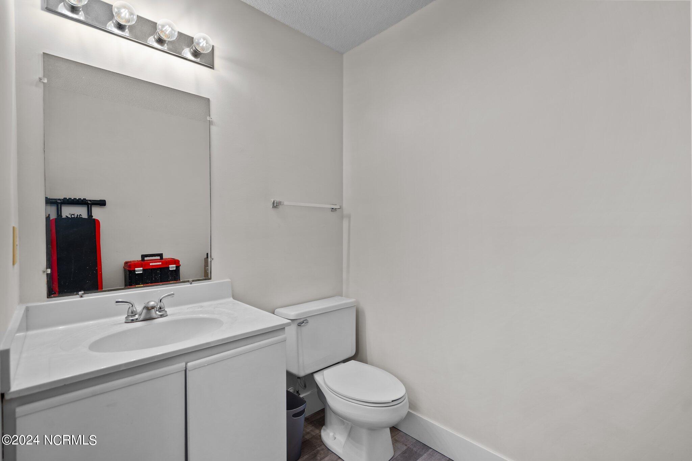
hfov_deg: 96.7
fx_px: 308
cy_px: 230
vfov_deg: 73.7
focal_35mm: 16
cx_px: 346
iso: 250
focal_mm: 16
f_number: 4
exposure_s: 1/8
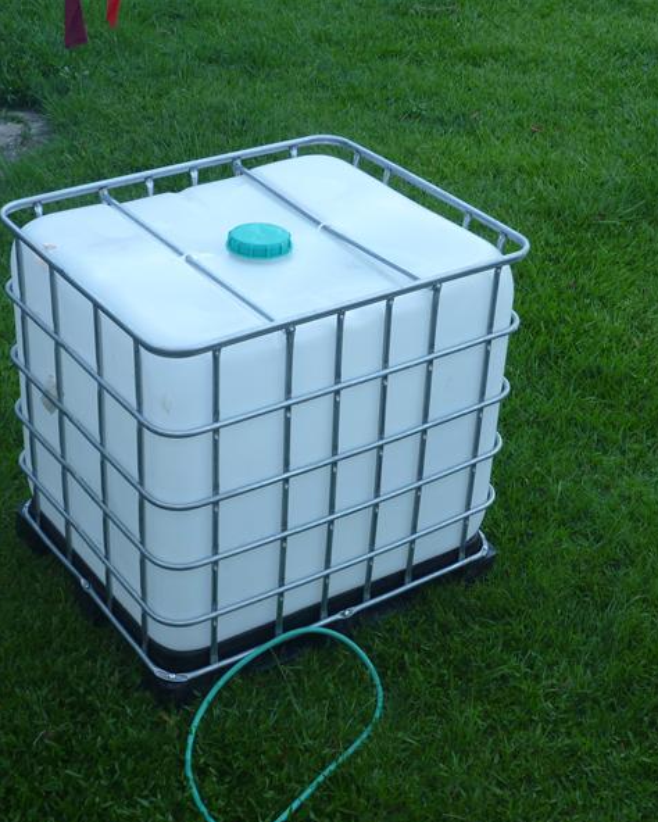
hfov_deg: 26.2
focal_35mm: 58
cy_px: 415
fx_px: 1411
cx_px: 265
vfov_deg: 32.5
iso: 125
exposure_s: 1/30
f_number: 4.3
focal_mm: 7.8
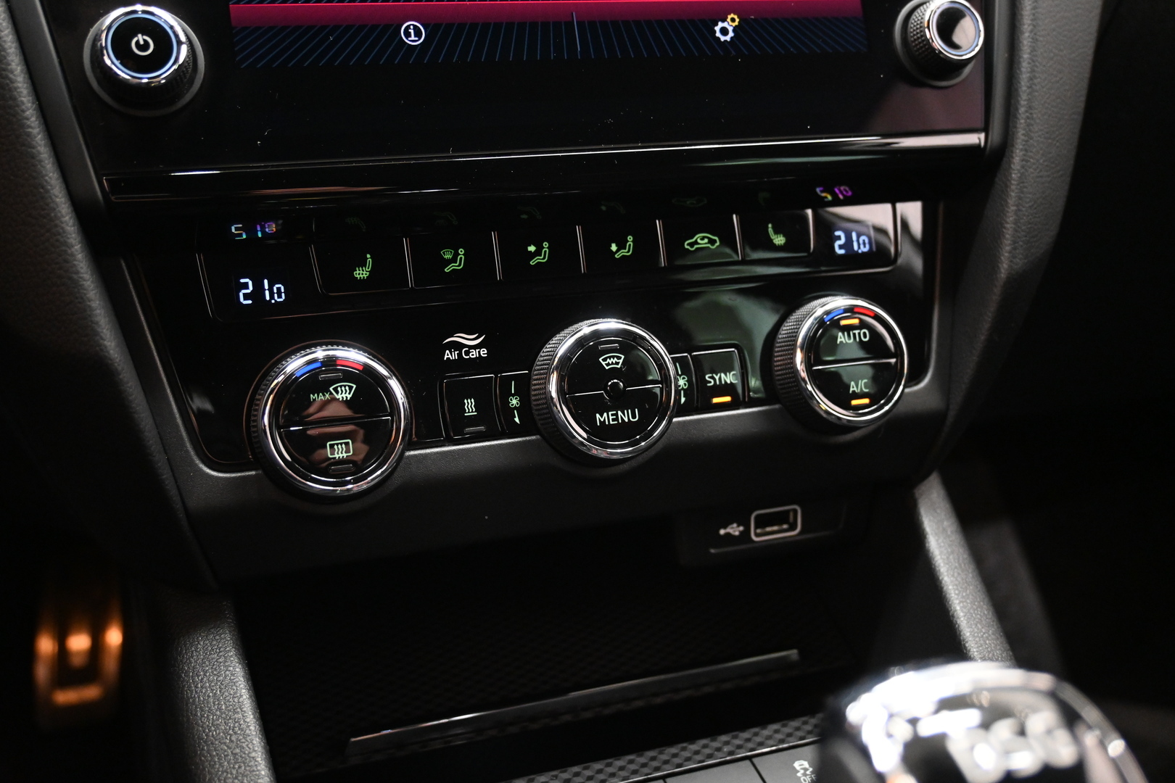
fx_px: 1199
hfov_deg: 52.2
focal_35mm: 37
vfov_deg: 36.2
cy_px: 392
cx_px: 588
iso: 3600
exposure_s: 1/40
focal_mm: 24.5
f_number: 4.2
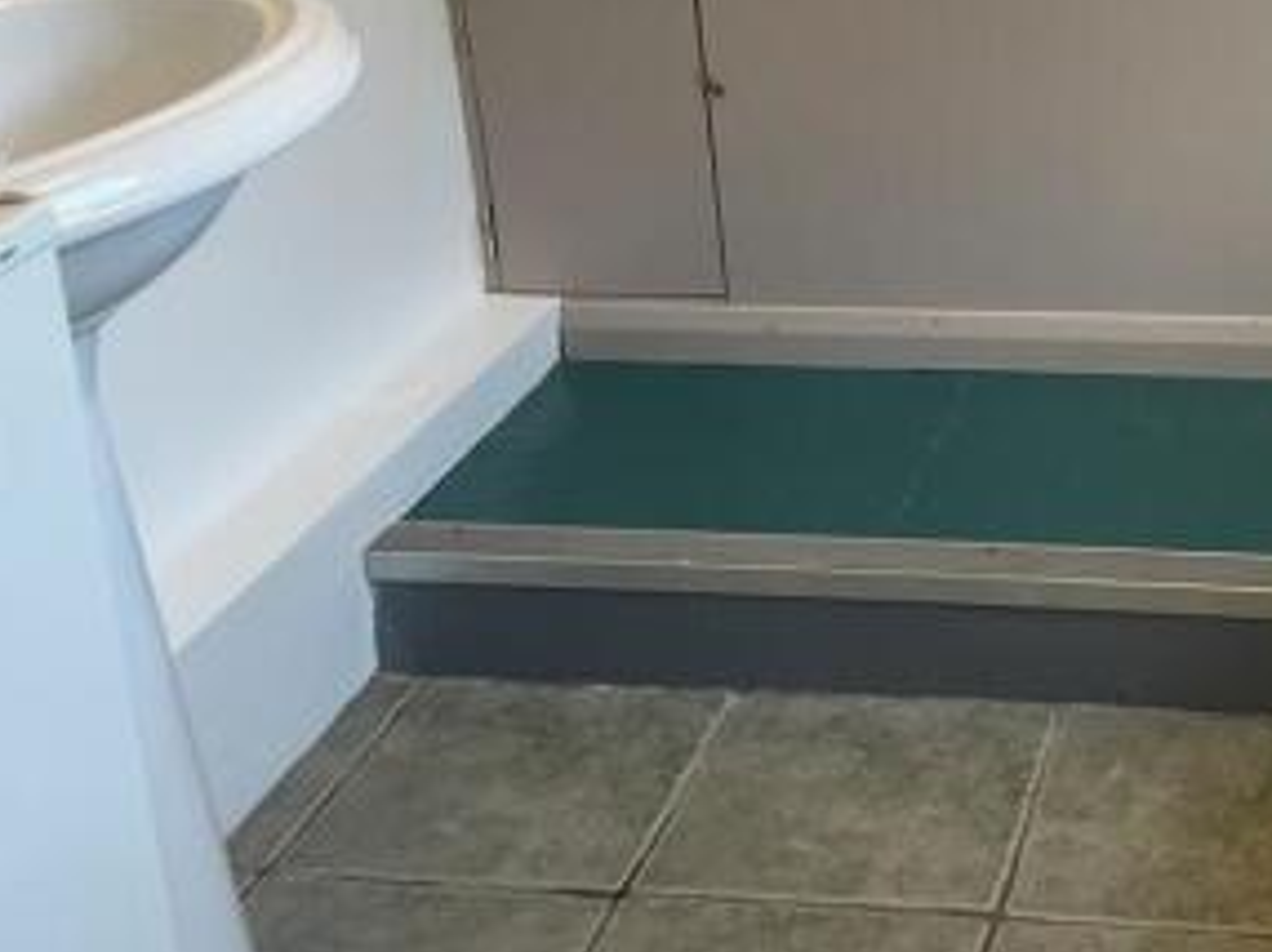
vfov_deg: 26.3
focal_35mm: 53
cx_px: 1203
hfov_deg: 33.8
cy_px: 38
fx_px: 1946
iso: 80
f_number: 1.6
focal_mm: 4.2
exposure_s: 1/50
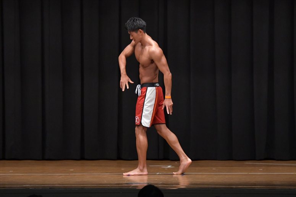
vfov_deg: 6.3
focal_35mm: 217
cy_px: 98
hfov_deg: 9.5
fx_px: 1783
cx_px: 148
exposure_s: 1/400
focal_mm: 145
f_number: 5.6
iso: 6400
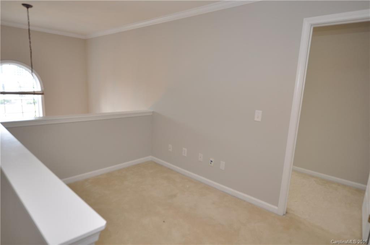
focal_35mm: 21
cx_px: 185
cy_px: 122
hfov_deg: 81.3
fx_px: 215
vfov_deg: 59.3
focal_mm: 14
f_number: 5
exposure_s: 1/60
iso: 400
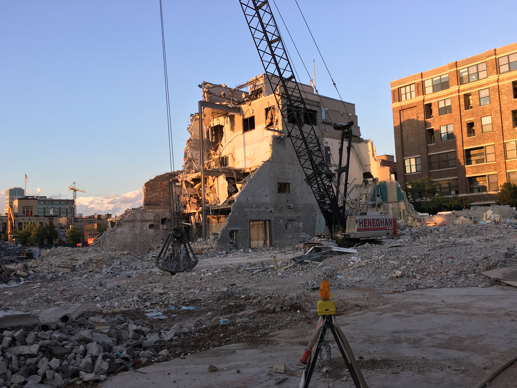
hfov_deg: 61.7
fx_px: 433
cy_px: 194
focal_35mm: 29
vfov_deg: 48.2
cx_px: 258
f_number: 2.2
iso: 25
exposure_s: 1/212
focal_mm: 4.15
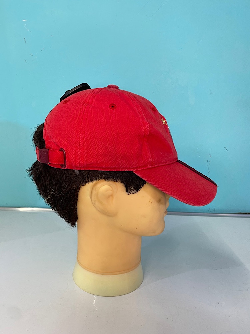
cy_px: 167
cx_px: 125
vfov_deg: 67.3
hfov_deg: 53.1
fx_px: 250
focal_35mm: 26
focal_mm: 4.2
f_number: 1.6
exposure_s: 1/50
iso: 64
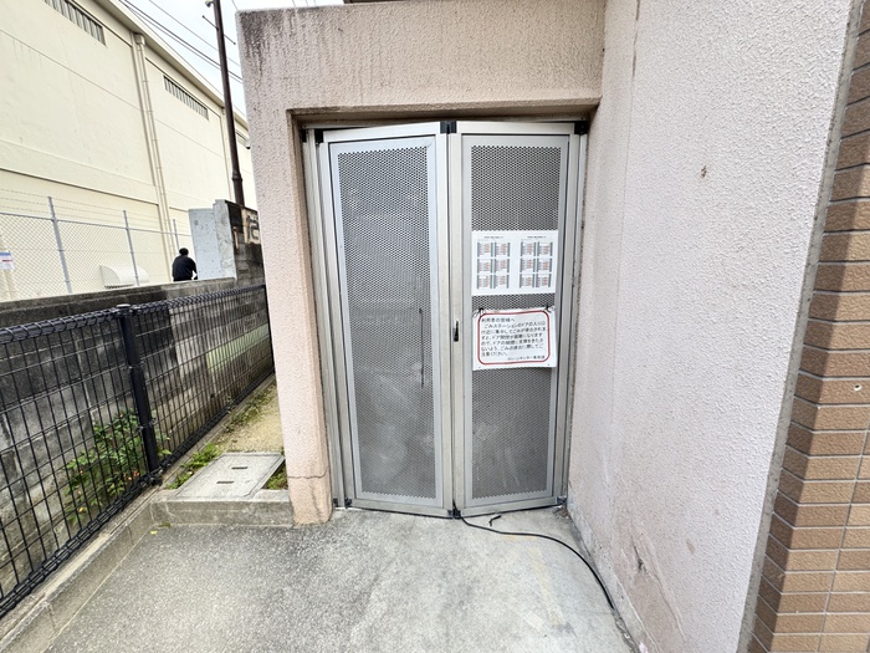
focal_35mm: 14
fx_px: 352
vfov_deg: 85.7
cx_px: 435
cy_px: 326
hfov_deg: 102.1
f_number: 2.2
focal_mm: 2.22
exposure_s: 1/99
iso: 64
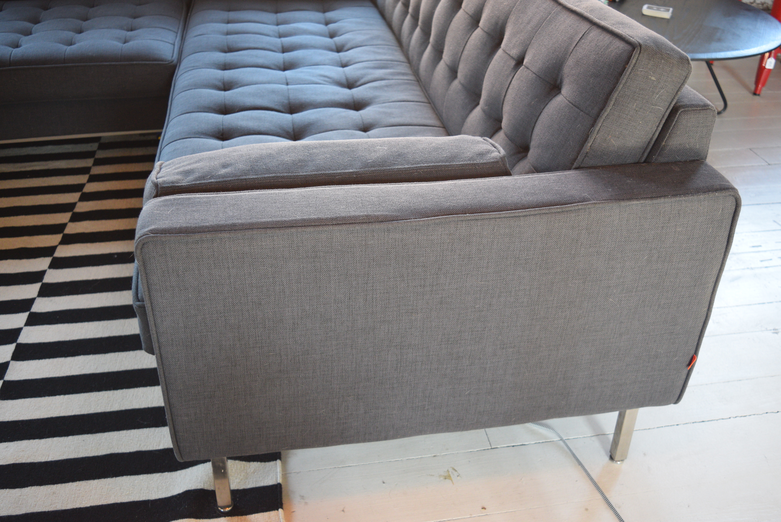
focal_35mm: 36
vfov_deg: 36.9
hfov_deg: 53.1
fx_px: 782
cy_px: 261
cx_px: 390
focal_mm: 24
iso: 1000
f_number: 4
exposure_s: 1/60
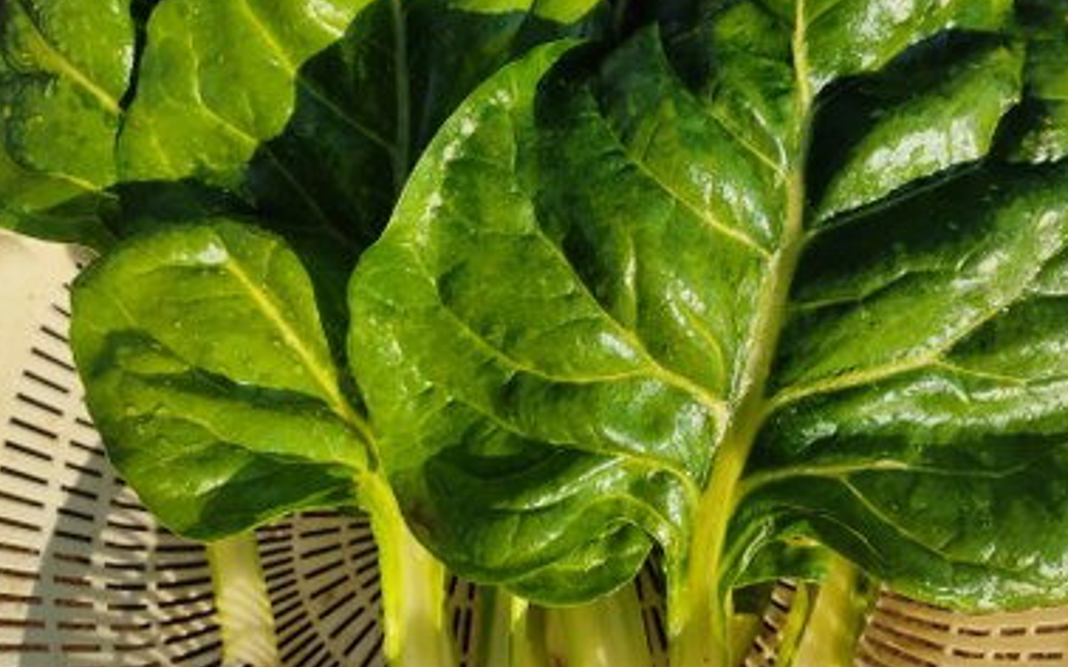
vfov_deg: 36.2
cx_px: 591
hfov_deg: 55.2
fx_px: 1018
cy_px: 285
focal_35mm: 35
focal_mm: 4.74
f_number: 1.79
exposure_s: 1/1348
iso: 100
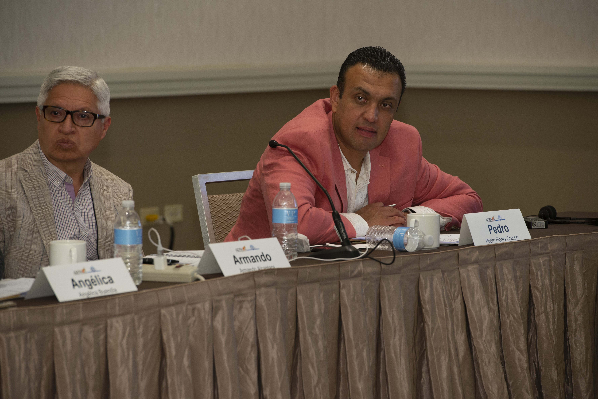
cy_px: 200
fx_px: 3323
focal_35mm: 200
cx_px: 299
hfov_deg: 10.3
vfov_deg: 6.9
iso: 800
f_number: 5.6
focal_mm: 200
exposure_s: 1/90
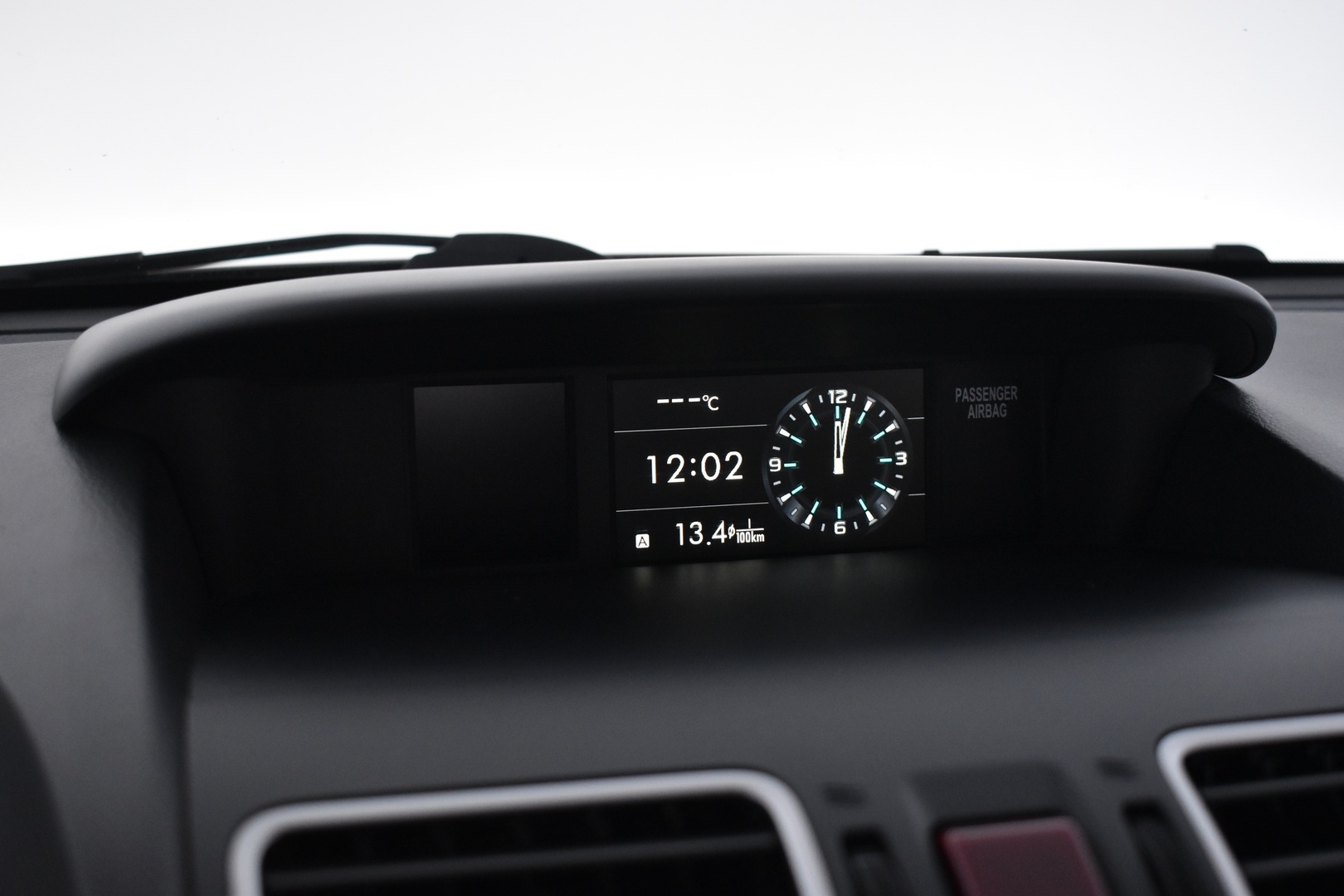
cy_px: 448
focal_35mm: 51
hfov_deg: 38.9
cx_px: 672
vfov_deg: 26.5
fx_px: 1904
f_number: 4.5
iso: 2000
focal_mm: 34
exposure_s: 1/50
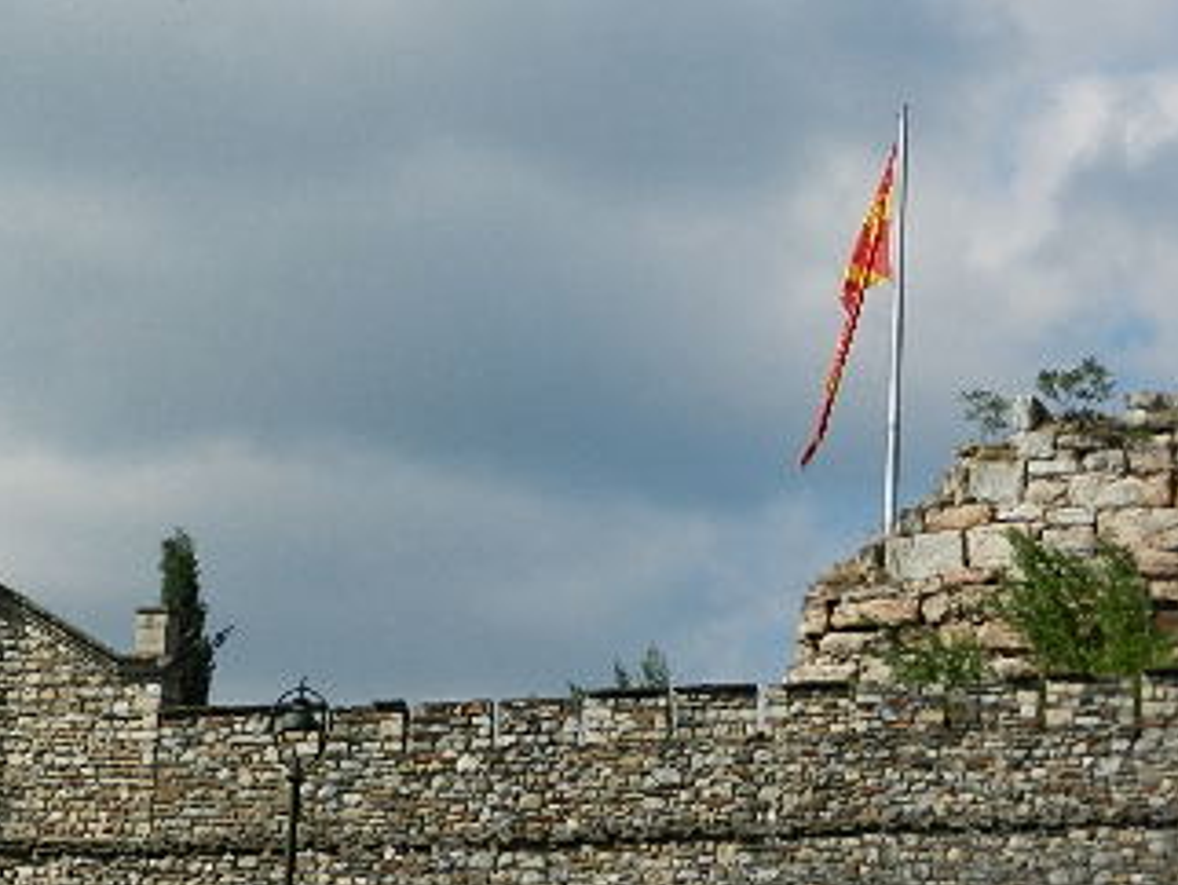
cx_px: 44
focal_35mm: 135
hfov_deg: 14.4
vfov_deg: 11.0
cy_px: 289
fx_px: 4598
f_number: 4.6
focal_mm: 12.3
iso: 160
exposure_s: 1/1600
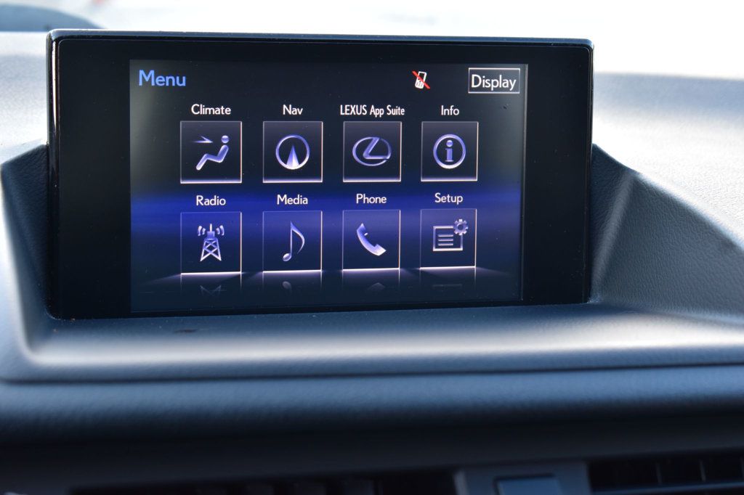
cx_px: 372
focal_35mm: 82
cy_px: 248
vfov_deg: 16.5
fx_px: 1704
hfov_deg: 24.6
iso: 400
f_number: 7.1
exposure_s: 1/25
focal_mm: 55
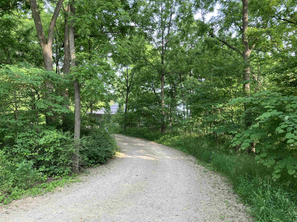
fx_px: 240
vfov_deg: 49.7
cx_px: 148
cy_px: 111
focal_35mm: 28
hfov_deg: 63.4
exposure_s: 1/121
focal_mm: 3.99
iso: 25
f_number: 1.8
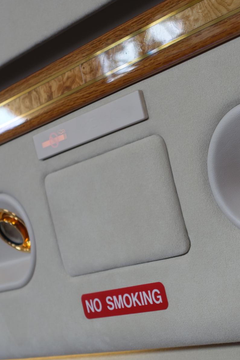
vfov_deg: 23.6
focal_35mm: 86
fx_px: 860
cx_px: 175
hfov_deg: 15.8
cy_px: 180
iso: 125
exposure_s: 1/60
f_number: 2.8
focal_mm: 20.81
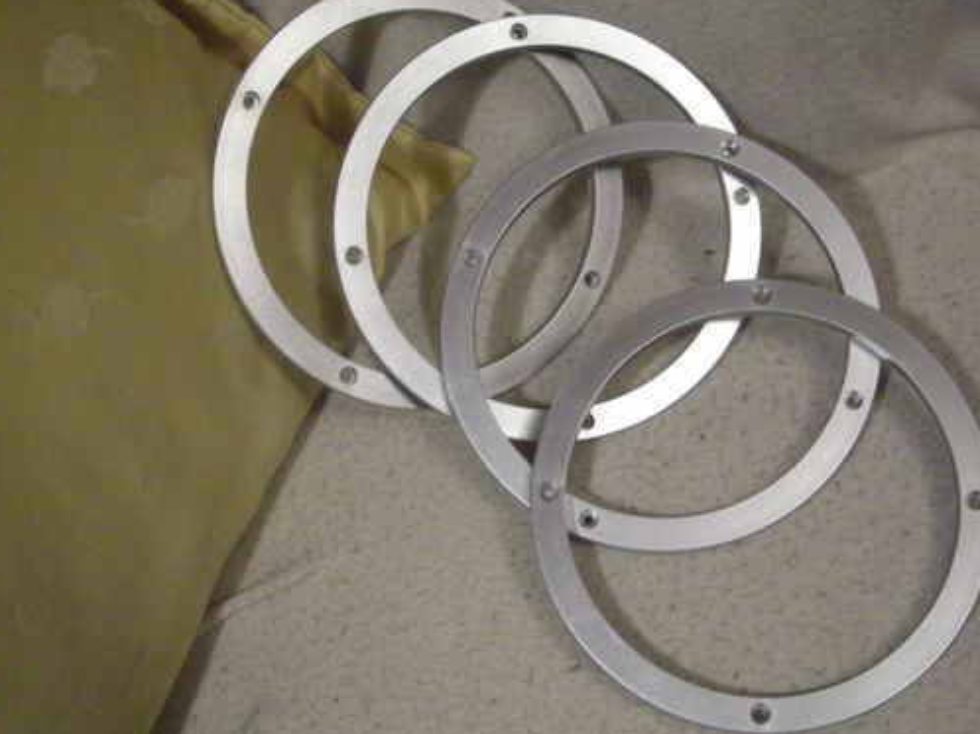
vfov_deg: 32.1
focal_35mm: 45
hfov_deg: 42.0
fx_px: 1273
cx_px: 543
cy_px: 336
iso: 400
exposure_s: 1/12
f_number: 2.8
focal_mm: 5.7
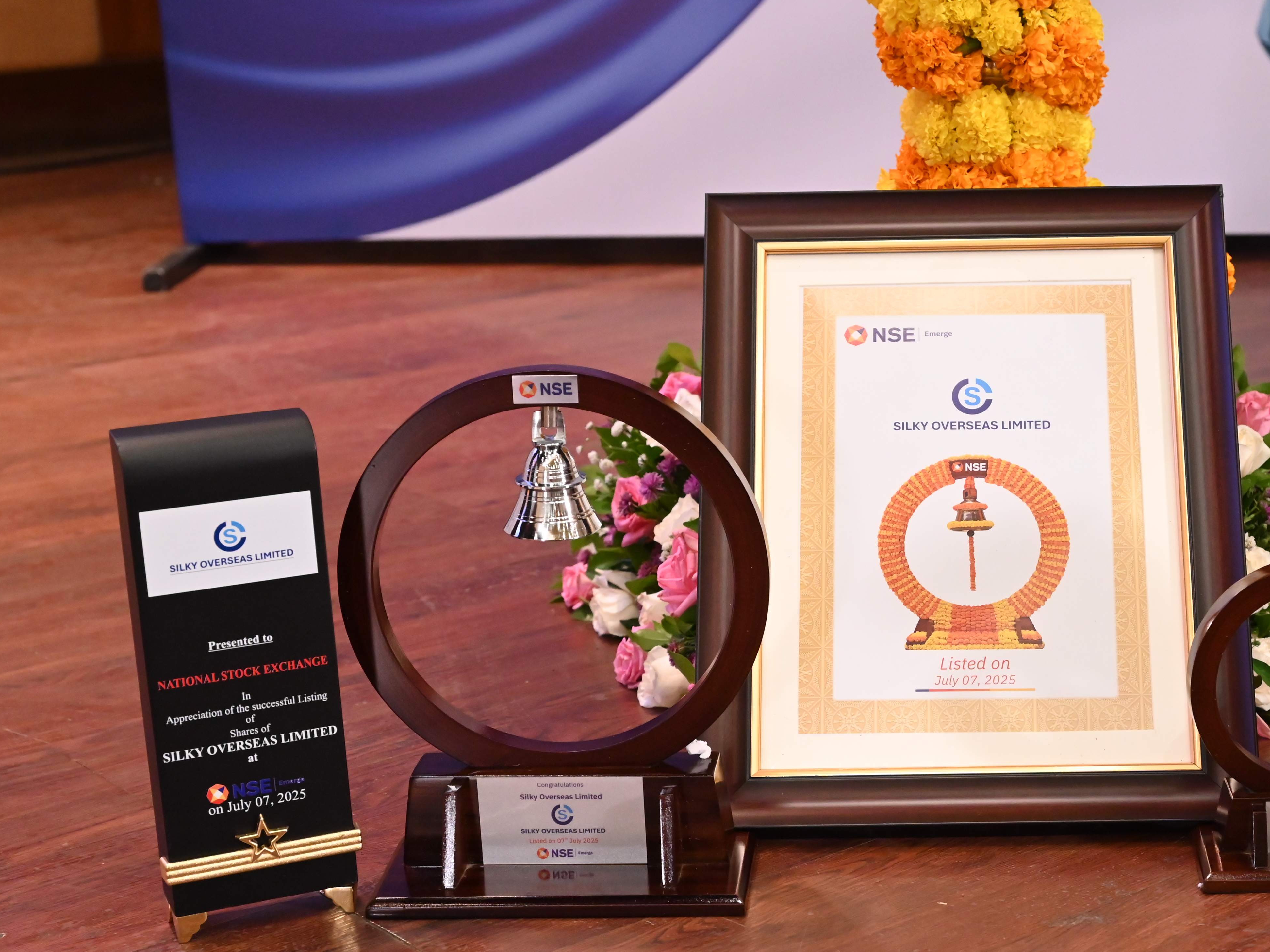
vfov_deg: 21.9
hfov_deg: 28.6
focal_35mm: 67
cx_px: 938
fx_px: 2458
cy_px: 565
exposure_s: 1/125
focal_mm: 45
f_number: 5.6
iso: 4000
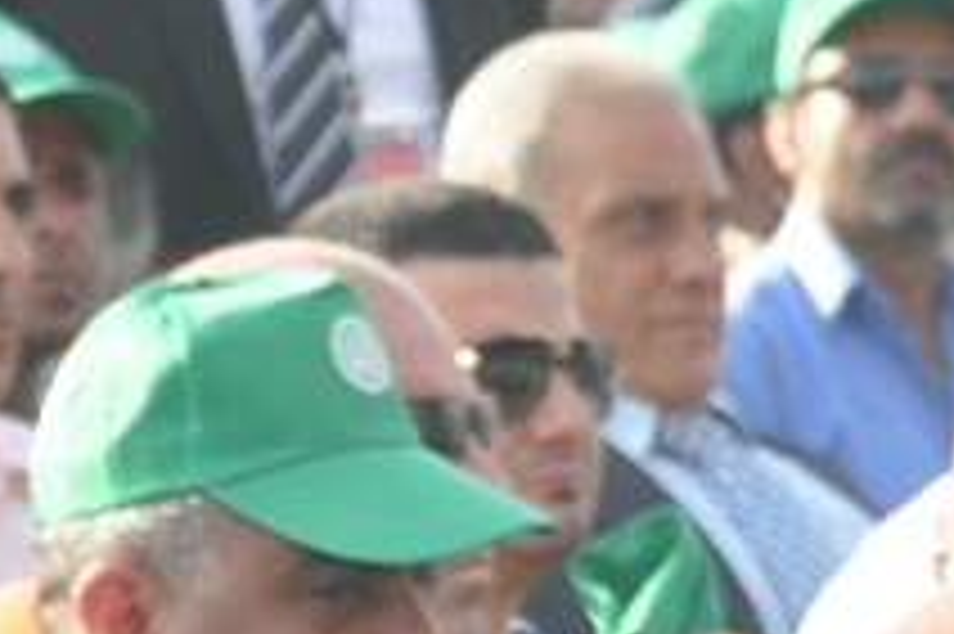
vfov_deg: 2.4
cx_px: 1858
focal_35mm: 579
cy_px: 1313
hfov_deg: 3.5
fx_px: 15331
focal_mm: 80
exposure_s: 1/200
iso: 500
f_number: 7.1
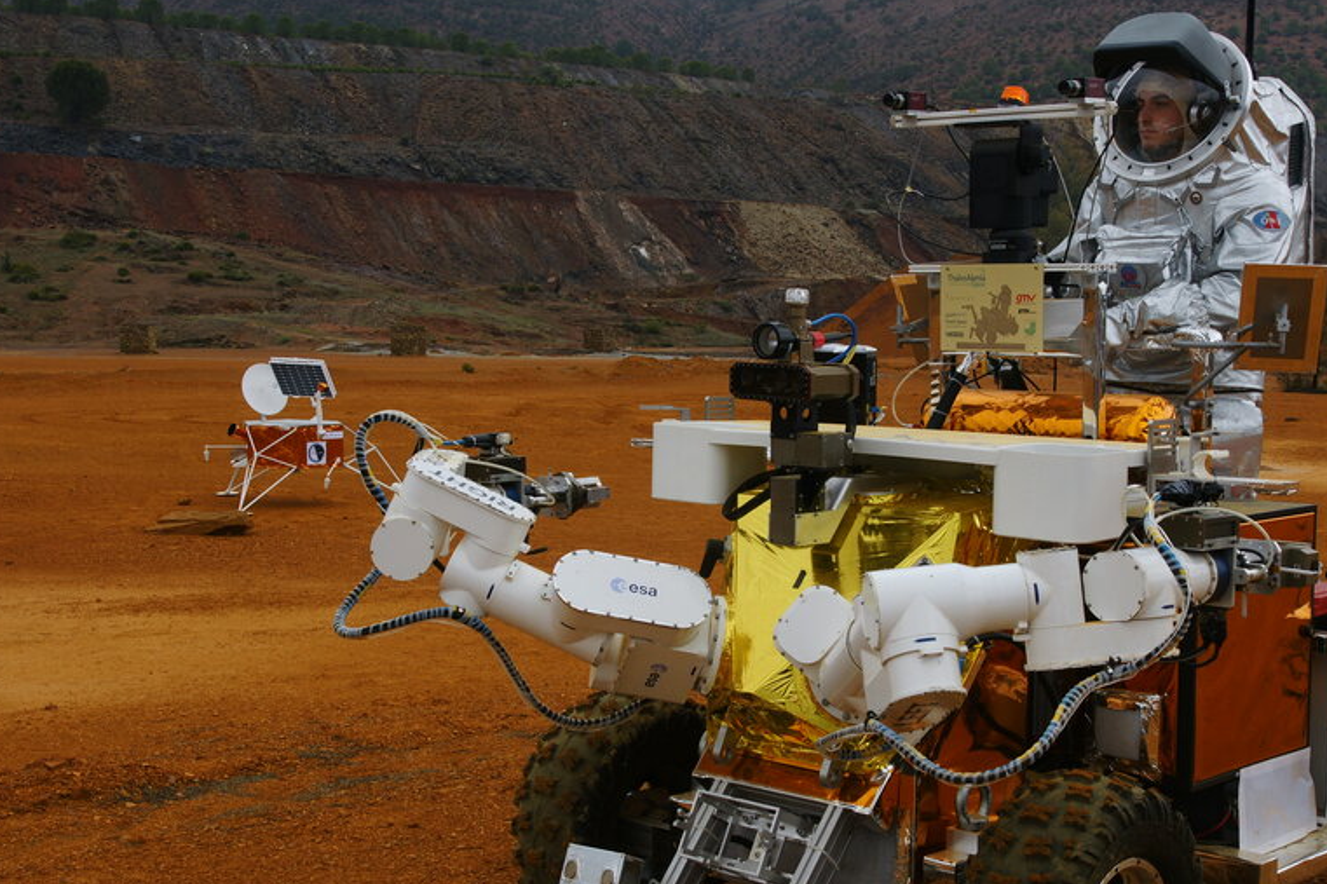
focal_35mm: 53
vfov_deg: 25.5
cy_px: 507
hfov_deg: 37.5
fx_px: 1953
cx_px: 701
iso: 200
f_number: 11
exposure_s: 1/160
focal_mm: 28
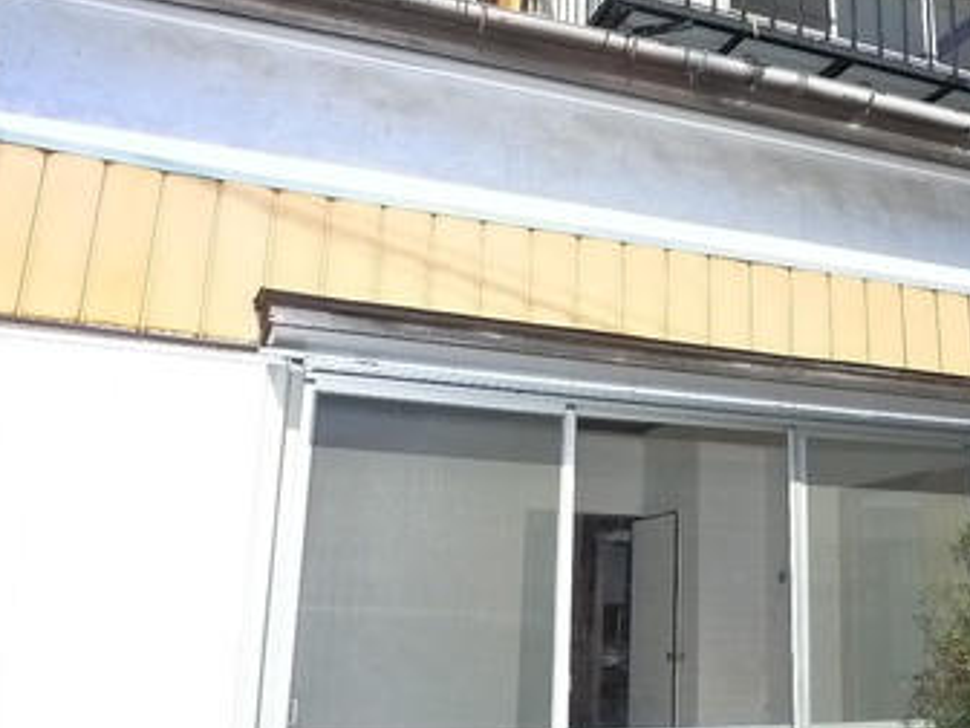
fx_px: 1401
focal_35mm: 50
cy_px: 325
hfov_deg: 37.6
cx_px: 676
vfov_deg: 29.1
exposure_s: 1/800
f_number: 4
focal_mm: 5.1
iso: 400
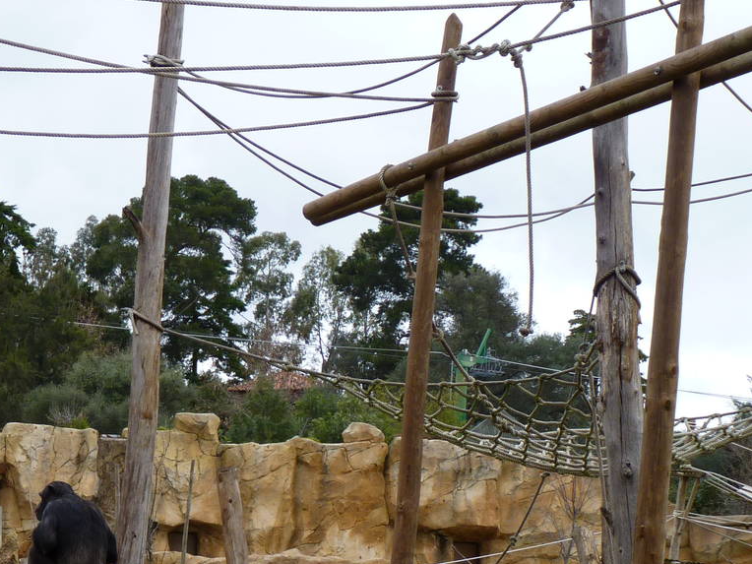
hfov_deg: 17.5
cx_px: 70
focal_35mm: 111
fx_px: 2411
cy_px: 528
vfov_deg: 13.2
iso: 80
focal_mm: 9.5
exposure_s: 1/250
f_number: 3.6
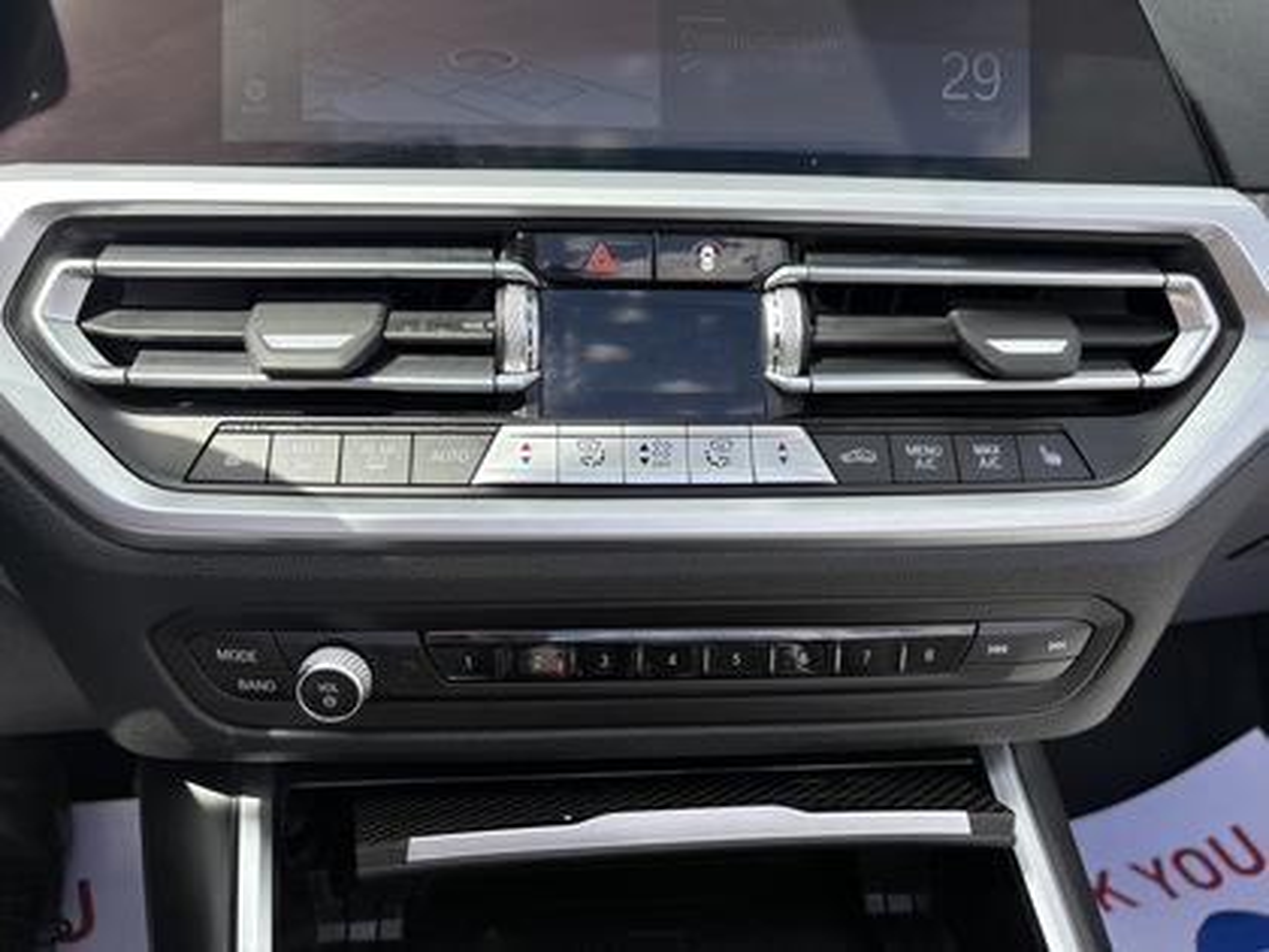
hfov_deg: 67.3
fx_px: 953
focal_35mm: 26
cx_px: 634
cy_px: 476
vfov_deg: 53.1
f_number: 1.6
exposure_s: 1/959
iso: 50
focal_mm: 5.96
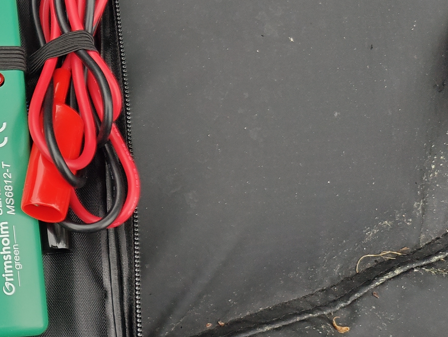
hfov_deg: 24.3
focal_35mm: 67
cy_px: 184
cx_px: -174
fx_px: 867
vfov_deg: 21.9
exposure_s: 1/453
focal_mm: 6.06
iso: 50
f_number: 1.6
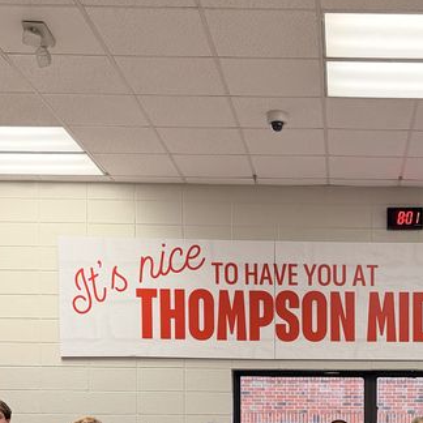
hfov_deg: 25.1
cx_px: 366
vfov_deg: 23.9
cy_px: 474
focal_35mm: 67
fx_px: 926
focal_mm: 6.76
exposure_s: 1/120
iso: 250
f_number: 1.78
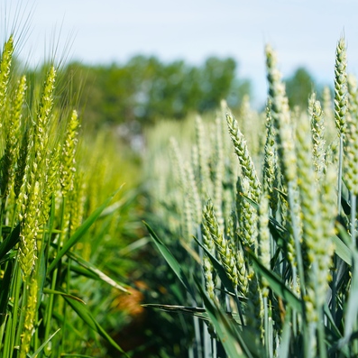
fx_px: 1533
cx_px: 116
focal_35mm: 131
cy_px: 179
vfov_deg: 13.3
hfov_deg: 13.3
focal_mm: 102
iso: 100
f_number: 9
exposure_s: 1/125
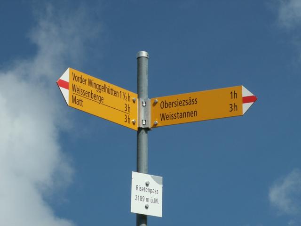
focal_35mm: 146
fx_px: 1270
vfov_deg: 10.2
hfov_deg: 13.5
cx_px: 150
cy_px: 113
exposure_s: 1/250
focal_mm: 23.88
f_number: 8
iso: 50
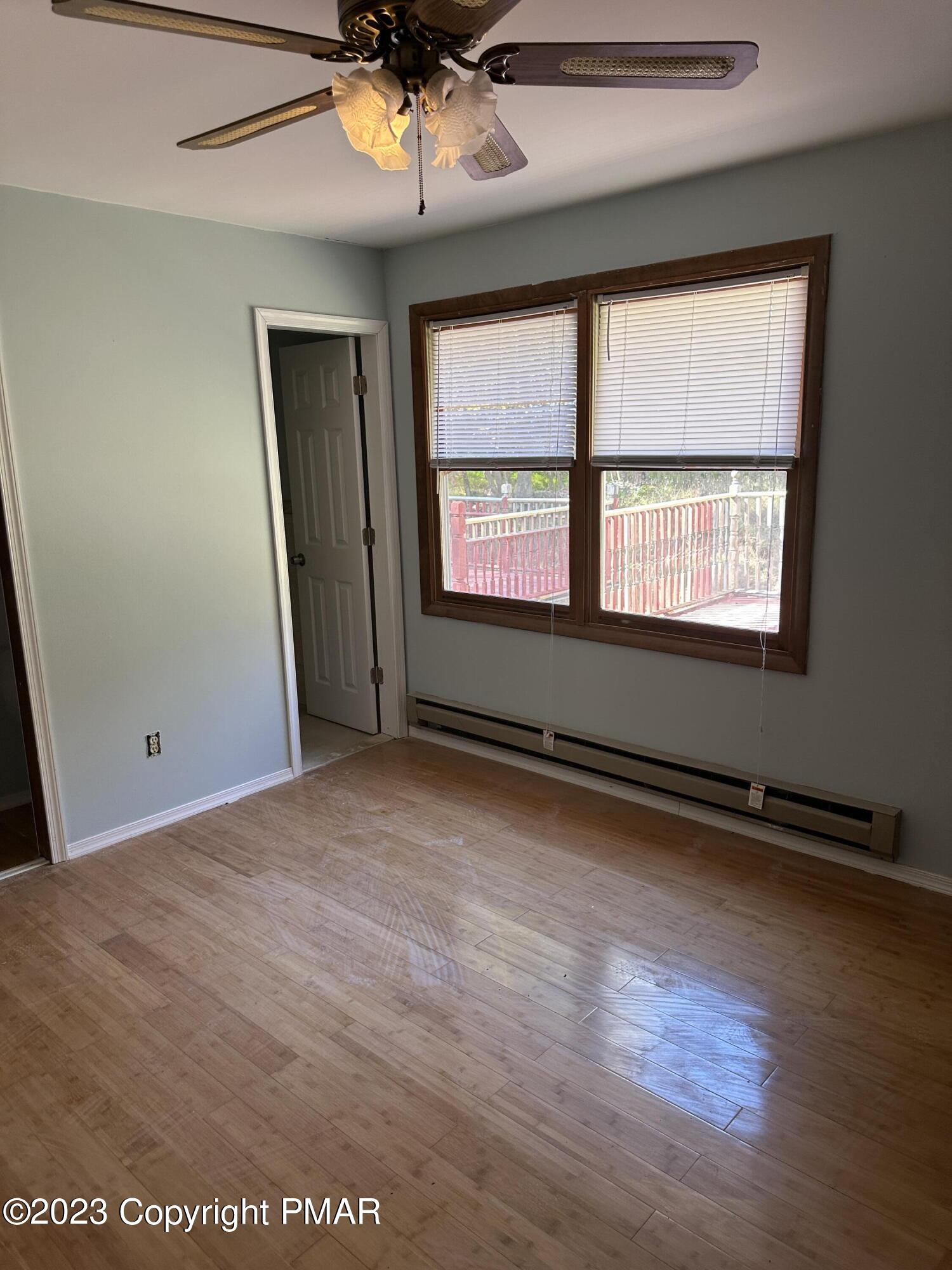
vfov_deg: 71.6
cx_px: 476
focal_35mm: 24
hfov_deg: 56.8
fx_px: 880
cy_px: 635
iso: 125
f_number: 1.78
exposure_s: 1/60
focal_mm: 6.86
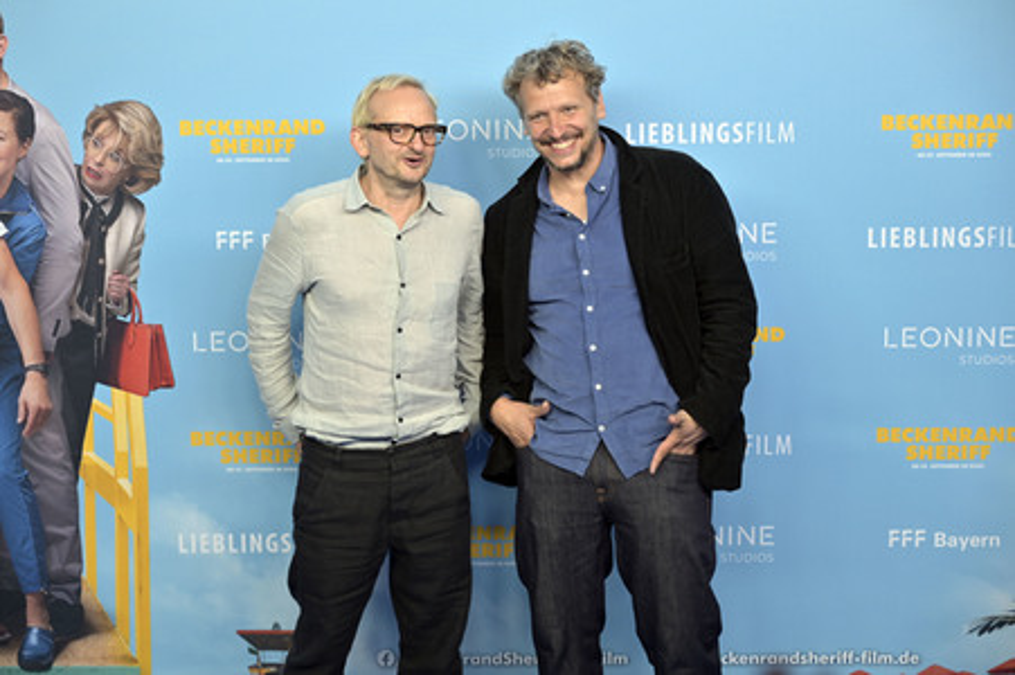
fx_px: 1972
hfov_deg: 28.9
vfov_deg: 19.4
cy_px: 338
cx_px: 508
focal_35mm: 70
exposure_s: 1/200
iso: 160
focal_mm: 70
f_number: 4
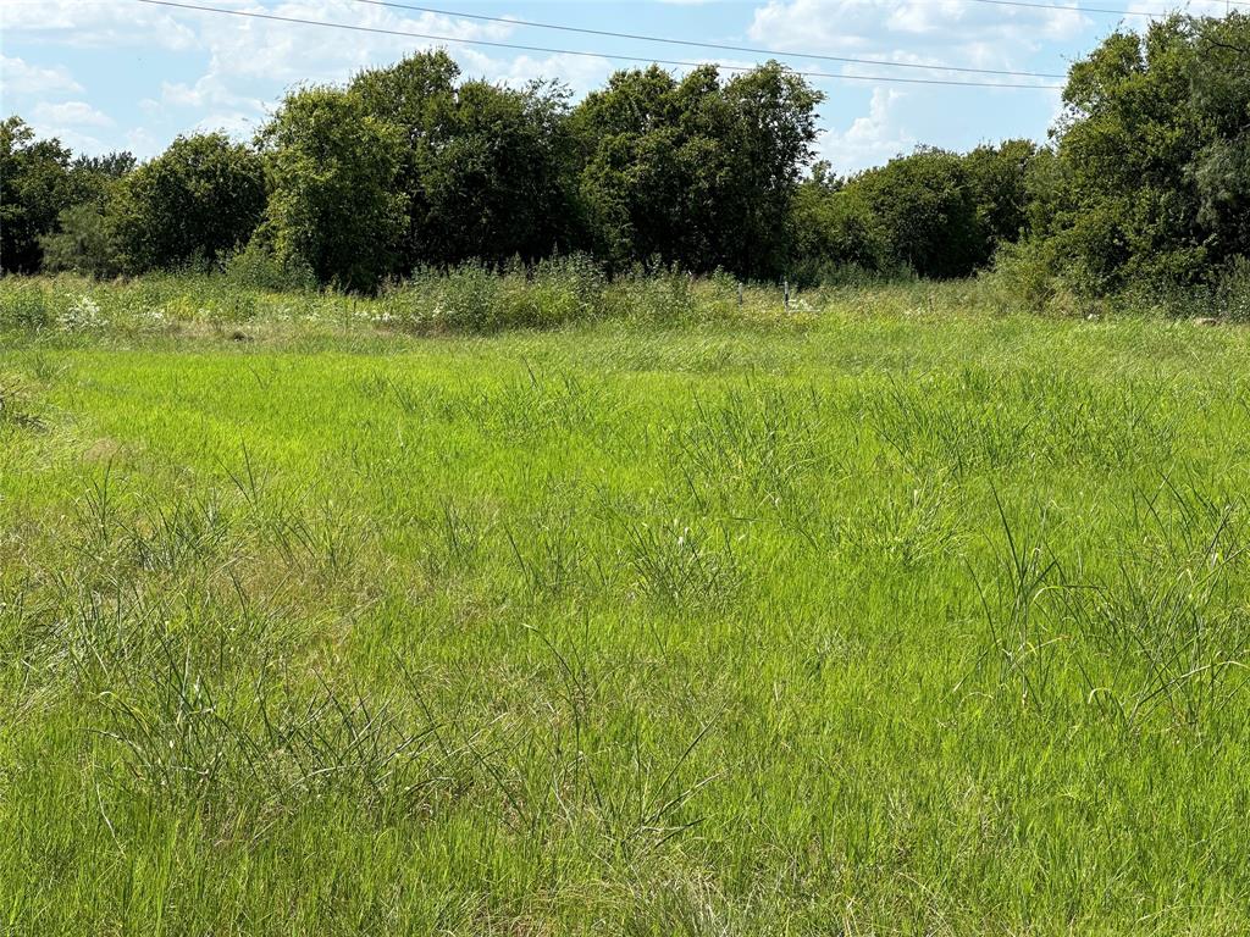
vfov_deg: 19.1
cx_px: 625
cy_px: 468
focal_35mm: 77
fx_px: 2781
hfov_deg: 25.3
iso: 32
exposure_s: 1/630
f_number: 2.8
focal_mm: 9
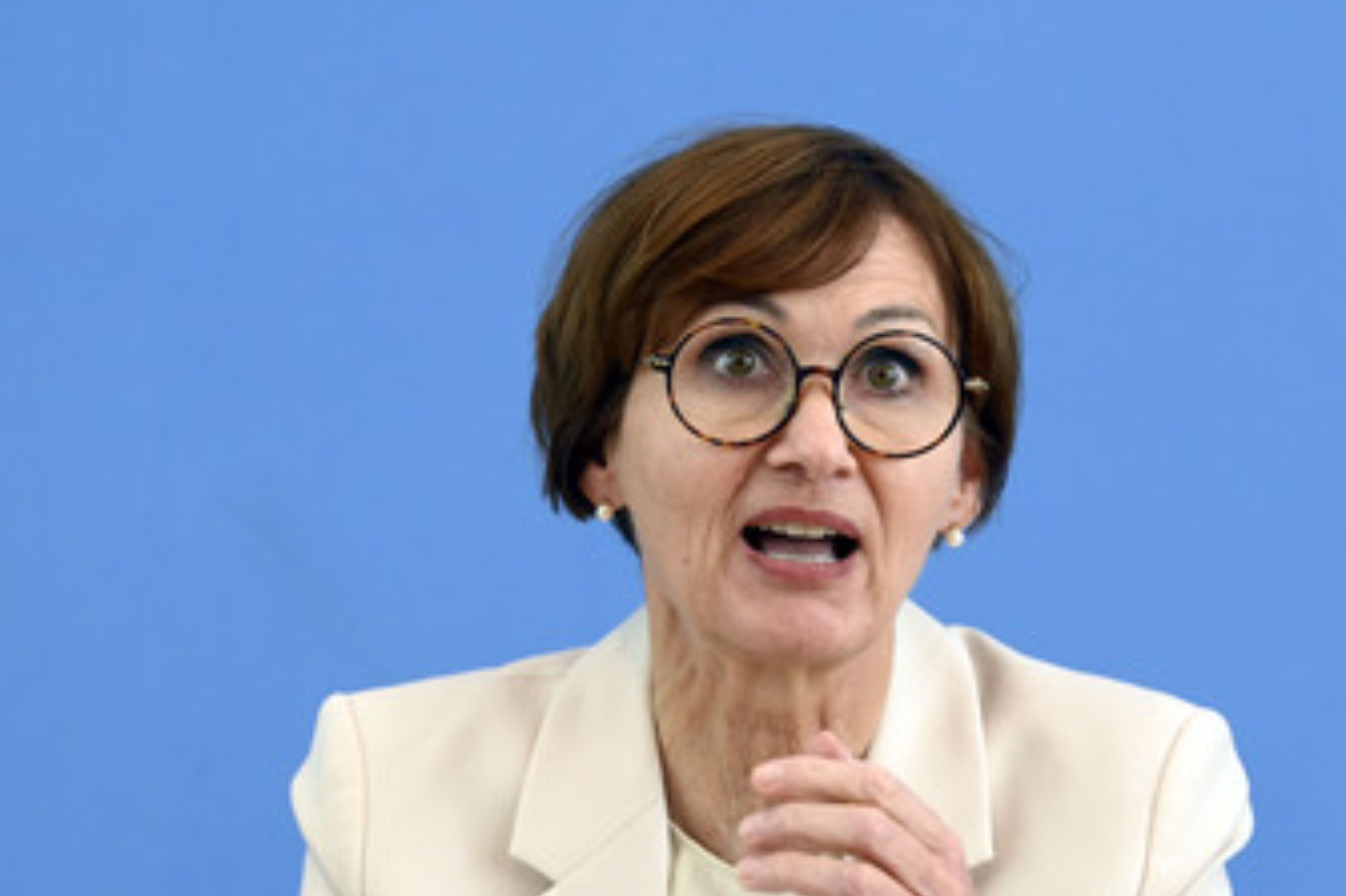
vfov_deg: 9.1
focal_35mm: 151
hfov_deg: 13.6
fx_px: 5643
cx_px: 721
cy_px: 583
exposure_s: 1/800
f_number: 7.1
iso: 3200
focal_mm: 112
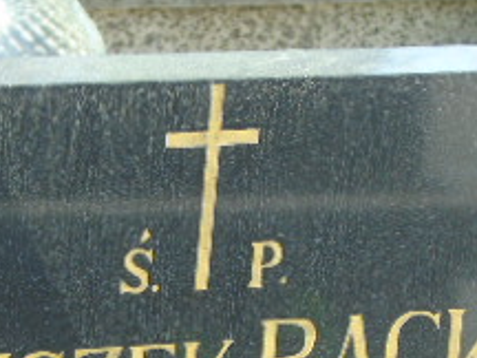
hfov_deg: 5.4
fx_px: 5071
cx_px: 91
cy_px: 508
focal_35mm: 368
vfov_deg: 4.0
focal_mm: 22
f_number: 4.6
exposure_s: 1/100
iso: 80
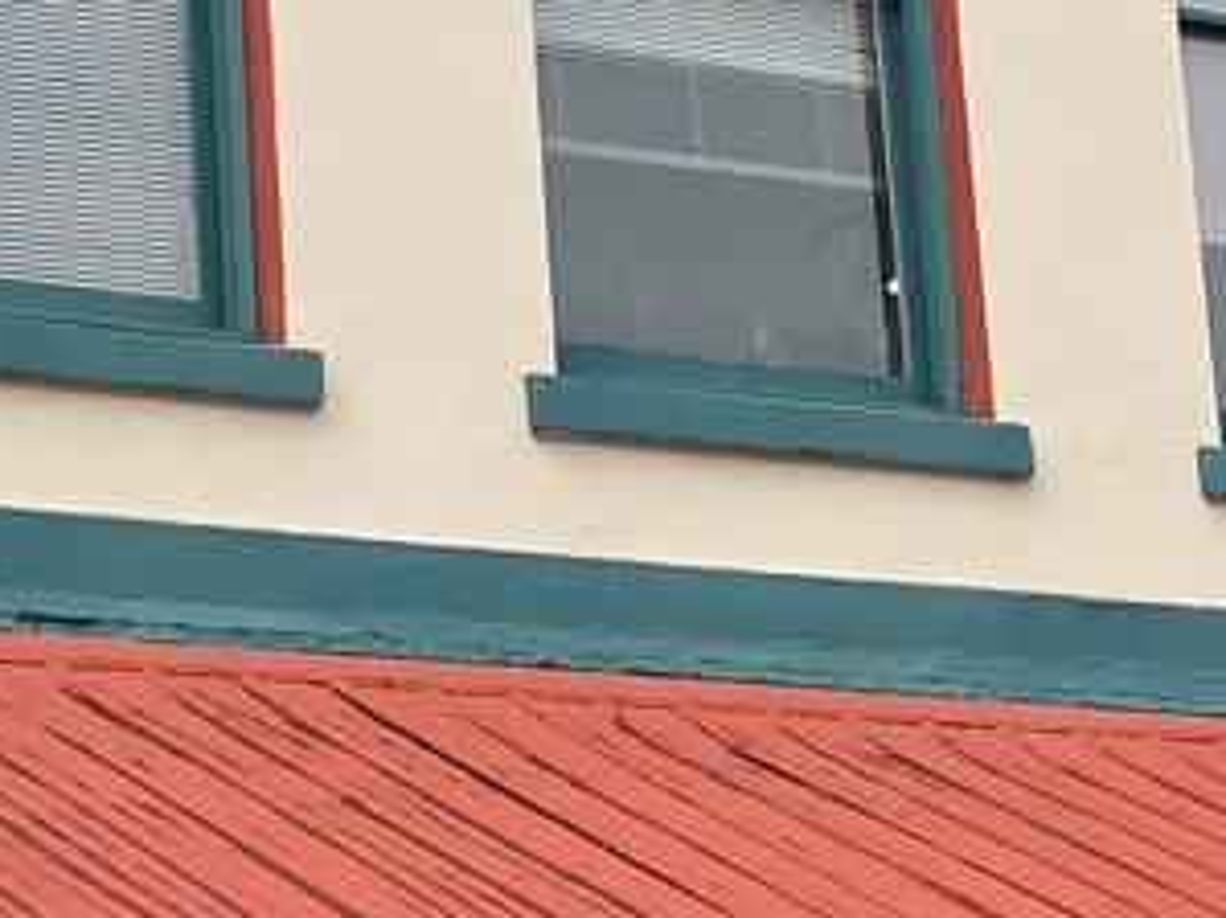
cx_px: 1095
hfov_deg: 13.1
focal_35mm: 150
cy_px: 393
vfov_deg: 9.9
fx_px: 5310
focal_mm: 3.99
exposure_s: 1/1021
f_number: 1.8
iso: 20
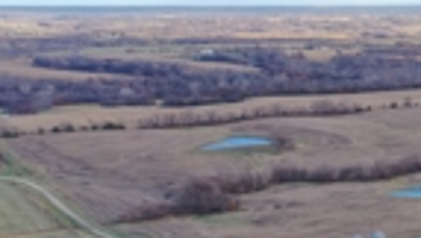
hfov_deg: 19.8
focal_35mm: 92
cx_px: 645
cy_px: 267
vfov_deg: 13.0
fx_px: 1029
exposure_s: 1/120
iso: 100
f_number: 4.5
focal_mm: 10.26
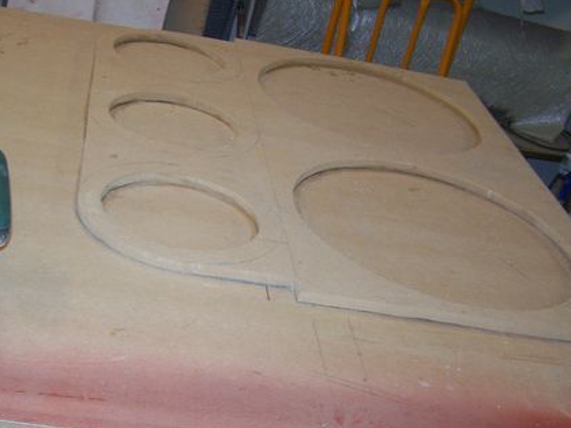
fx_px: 956
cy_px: 279
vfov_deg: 25.1
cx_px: 189
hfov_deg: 33.0
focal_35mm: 58
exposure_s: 1/60
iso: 80
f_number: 2.8
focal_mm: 6.3
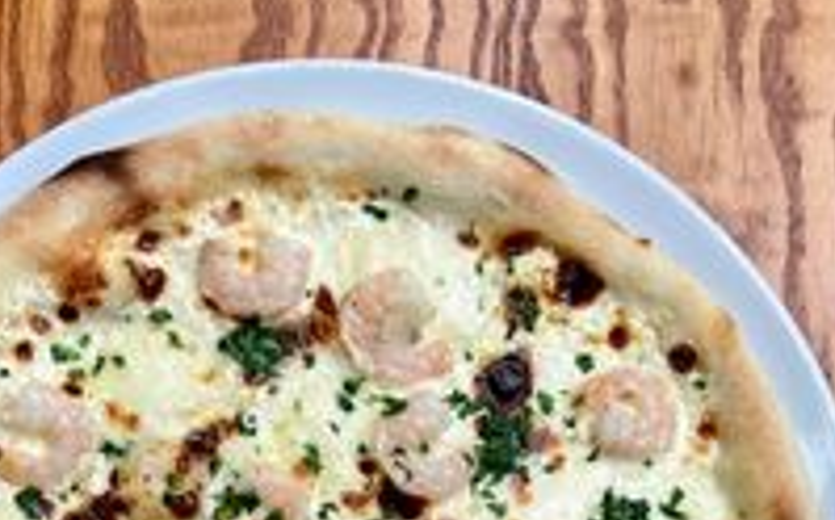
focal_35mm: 59
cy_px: 595
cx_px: 306
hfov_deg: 34.4
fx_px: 1341
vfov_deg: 20.7
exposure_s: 1/1112
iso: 50
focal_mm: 5.7
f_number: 1.5
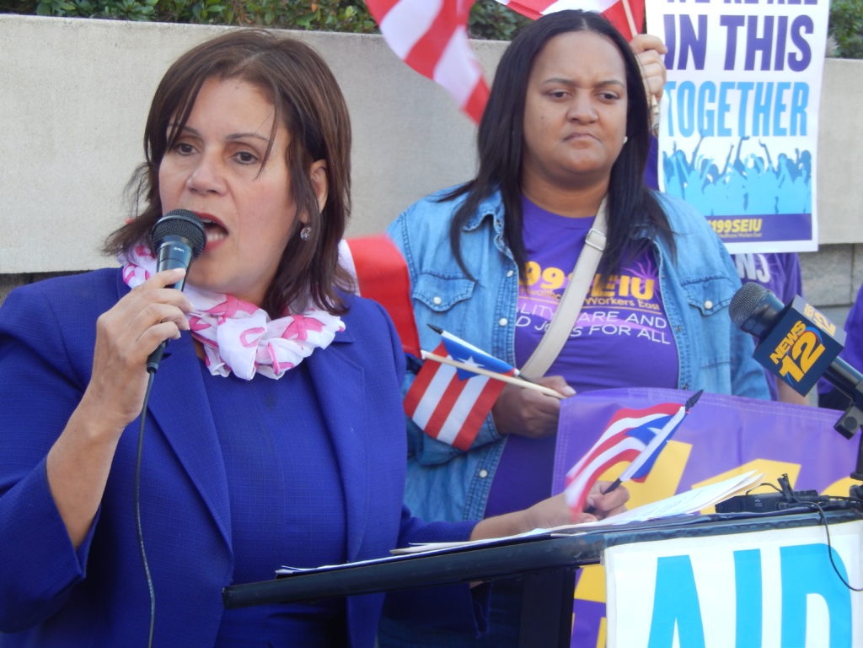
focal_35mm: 142
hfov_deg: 13.9
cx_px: 432
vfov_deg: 10.4
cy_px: 324
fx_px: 3540
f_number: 4.9
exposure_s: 1/50
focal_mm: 25.3
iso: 125
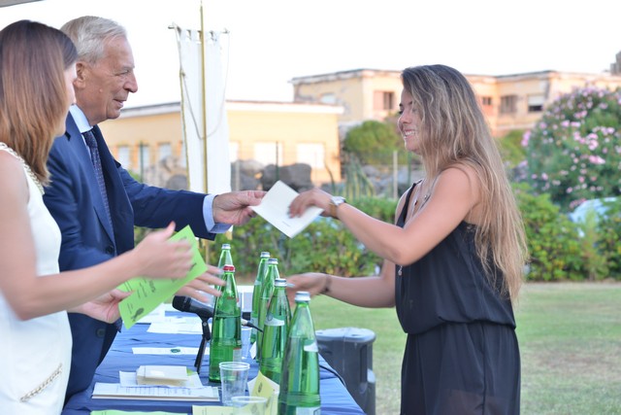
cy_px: 208
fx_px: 1380
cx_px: 310
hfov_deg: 25.4
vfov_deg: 17.1
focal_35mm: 80
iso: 800
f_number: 8
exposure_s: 1/50
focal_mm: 80
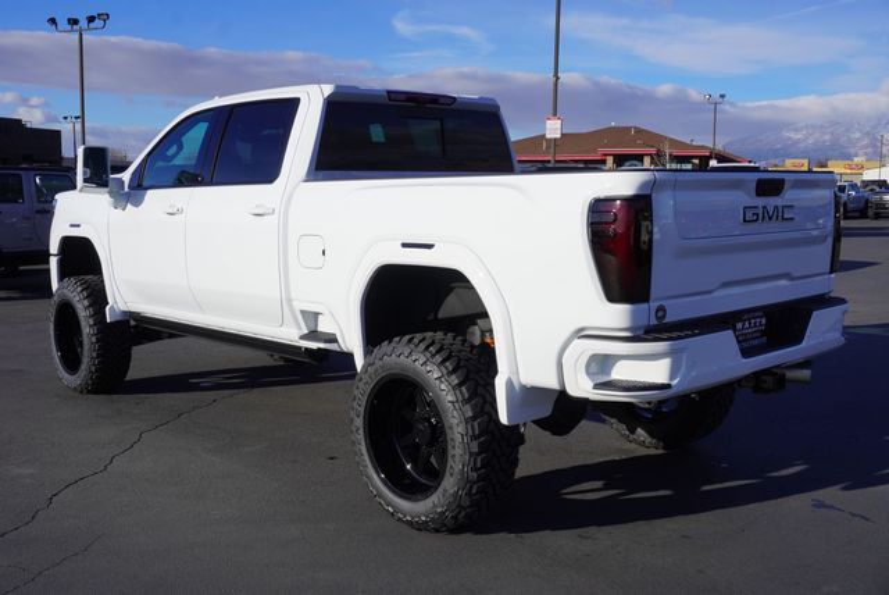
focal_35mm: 36
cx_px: 444
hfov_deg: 53.1
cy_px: 298
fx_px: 890
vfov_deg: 36.9
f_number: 11
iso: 100
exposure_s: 1/200
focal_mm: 24
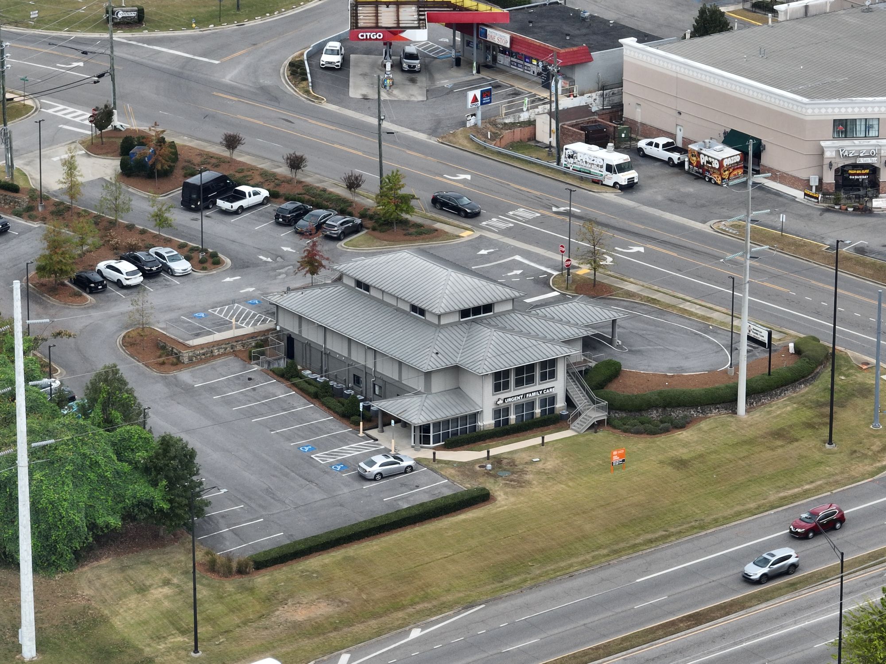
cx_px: 443
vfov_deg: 9.2
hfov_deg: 12.3
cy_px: 332
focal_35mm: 161
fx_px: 4121
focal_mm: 29.85
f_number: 4.4
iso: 110
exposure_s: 1/100
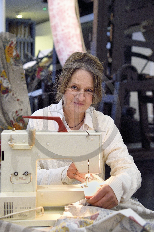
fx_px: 340
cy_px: 112
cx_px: 71
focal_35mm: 53
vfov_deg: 37.5
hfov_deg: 25.5
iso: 1600
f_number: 4
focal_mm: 48
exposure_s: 1/25
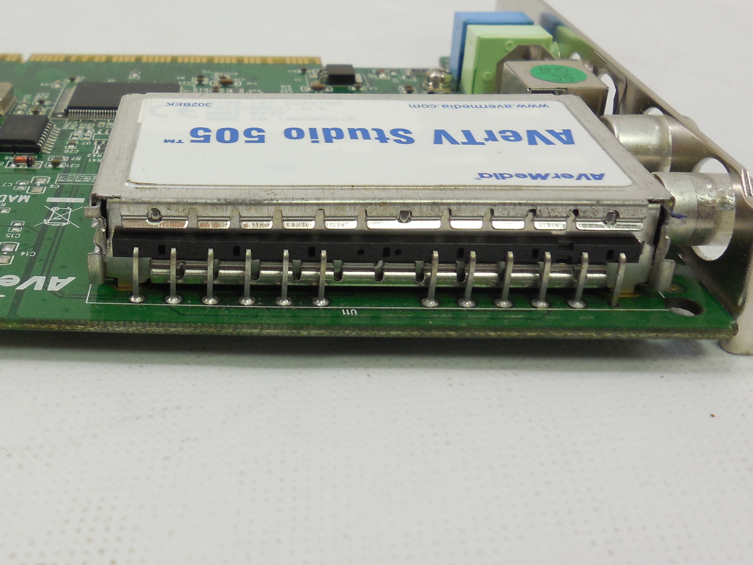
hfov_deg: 43.6
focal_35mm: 42
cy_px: 161
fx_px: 914
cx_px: 204
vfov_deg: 33.8
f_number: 3.5
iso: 125
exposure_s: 1/30
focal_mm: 4.6
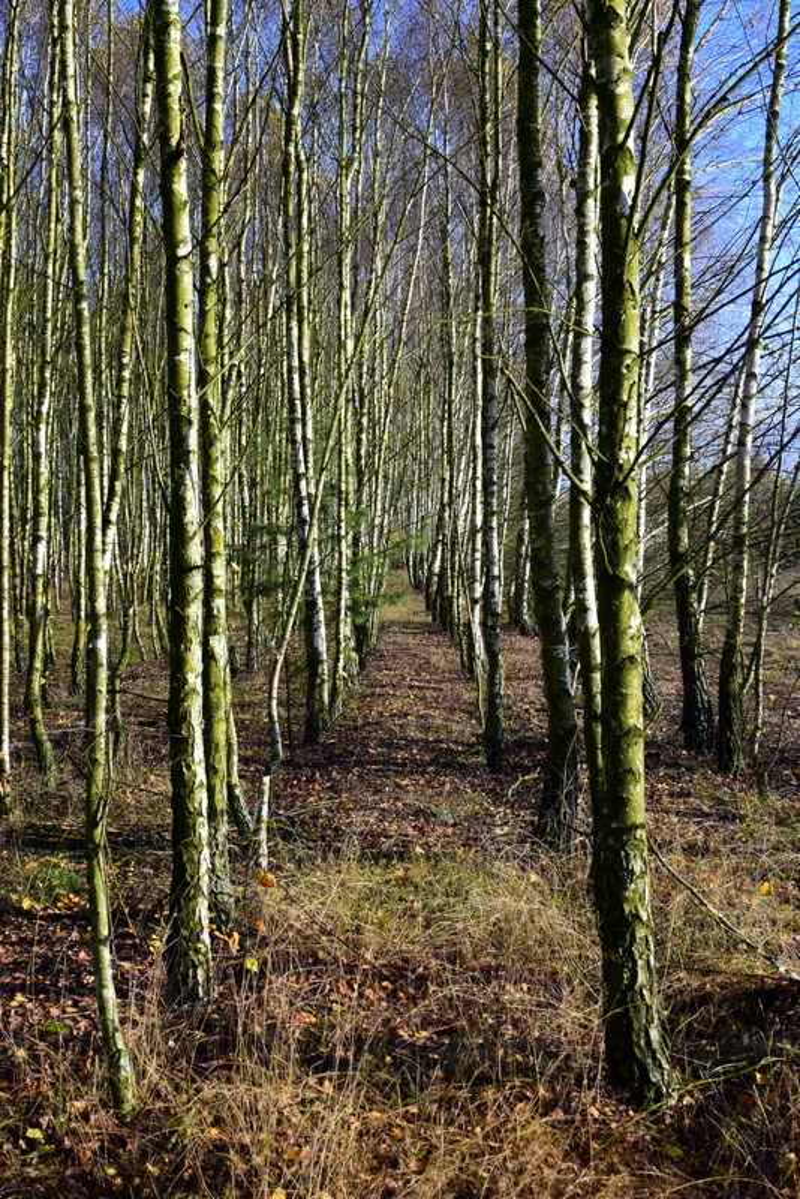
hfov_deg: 25.8
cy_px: 600
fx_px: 1748
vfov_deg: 37.8
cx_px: 400
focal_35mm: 52
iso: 400
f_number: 10
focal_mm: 35
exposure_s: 1/250
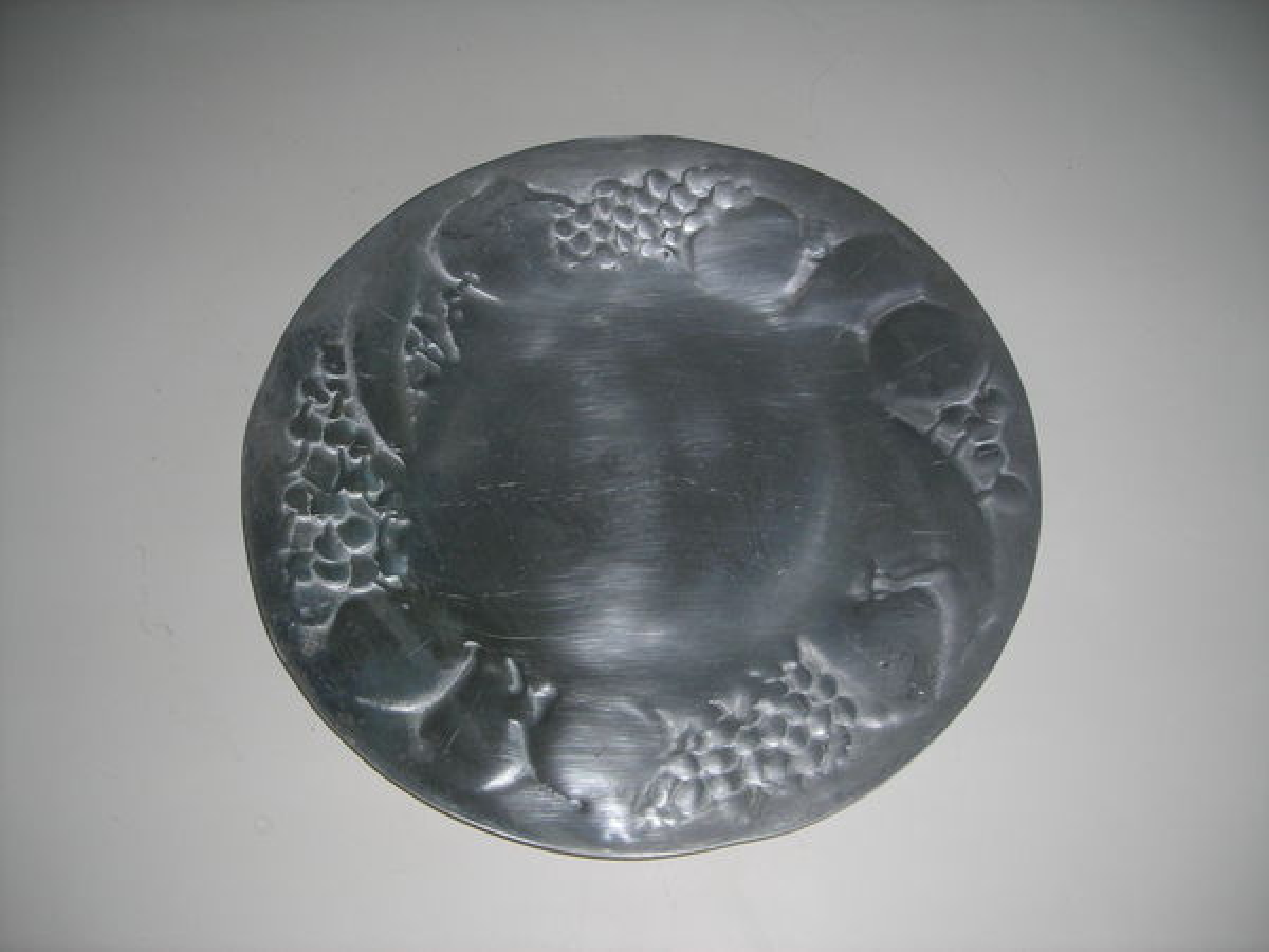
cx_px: 634
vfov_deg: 37.7
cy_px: 476
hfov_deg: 49.0
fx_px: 1393
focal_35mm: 38
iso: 50
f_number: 3.2
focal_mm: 6.3
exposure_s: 1/60.1
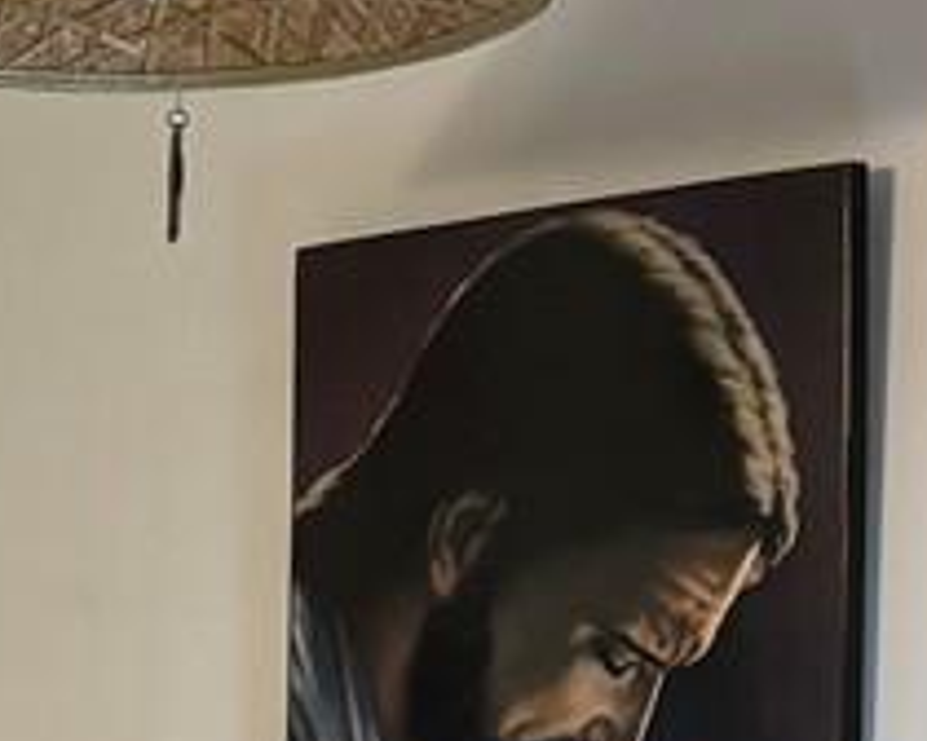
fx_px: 5295
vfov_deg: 7.8
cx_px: -1055
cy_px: 1195
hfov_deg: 9.3
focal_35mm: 193
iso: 100
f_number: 1.6
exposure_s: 1/60
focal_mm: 5.96
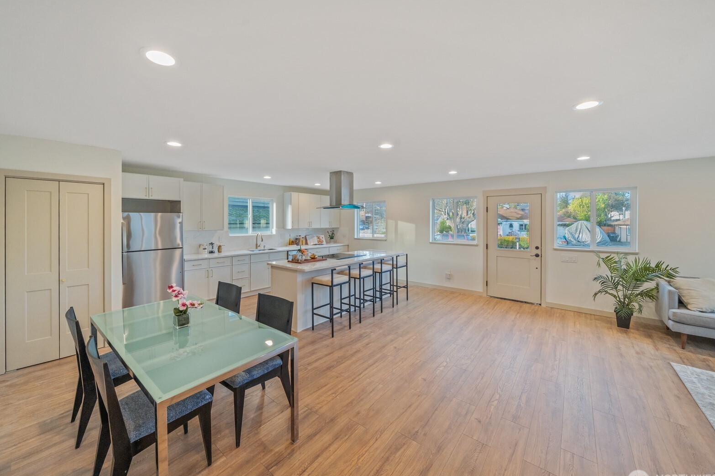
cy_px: 241
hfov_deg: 108.3
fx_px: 258
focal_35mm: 13
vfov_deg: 85.4
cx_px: 351
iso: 1000
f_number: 8
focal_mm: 12
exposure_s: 1/30
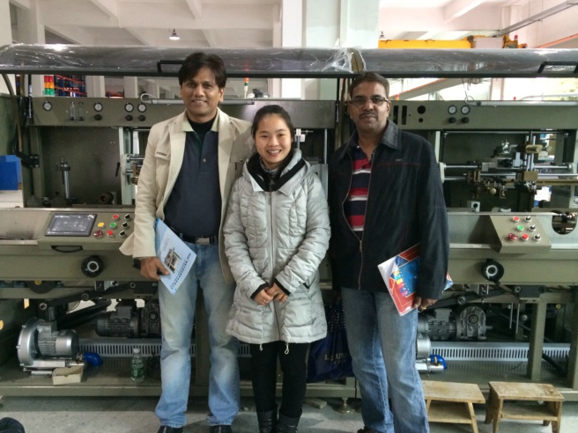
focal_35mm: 32
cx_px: 275
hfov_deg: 56.8
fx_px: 534
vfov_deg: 44.2
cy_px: 221
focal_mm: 4.12
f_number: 2.2
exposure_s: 1/24
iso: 320
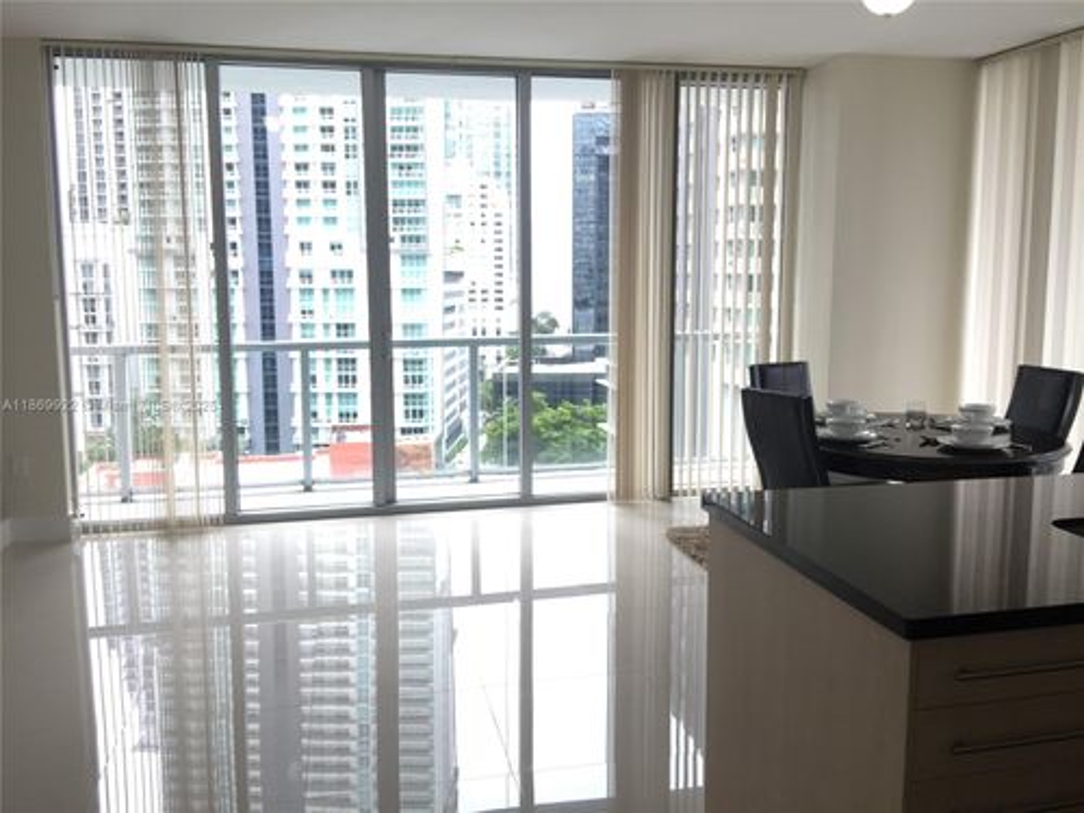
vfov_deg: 48.2
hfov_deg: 61.7
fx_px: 908
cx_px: 542
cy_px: 406
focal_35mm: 29
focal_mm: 4.15
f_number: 2.2
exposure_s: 1/60
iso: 32
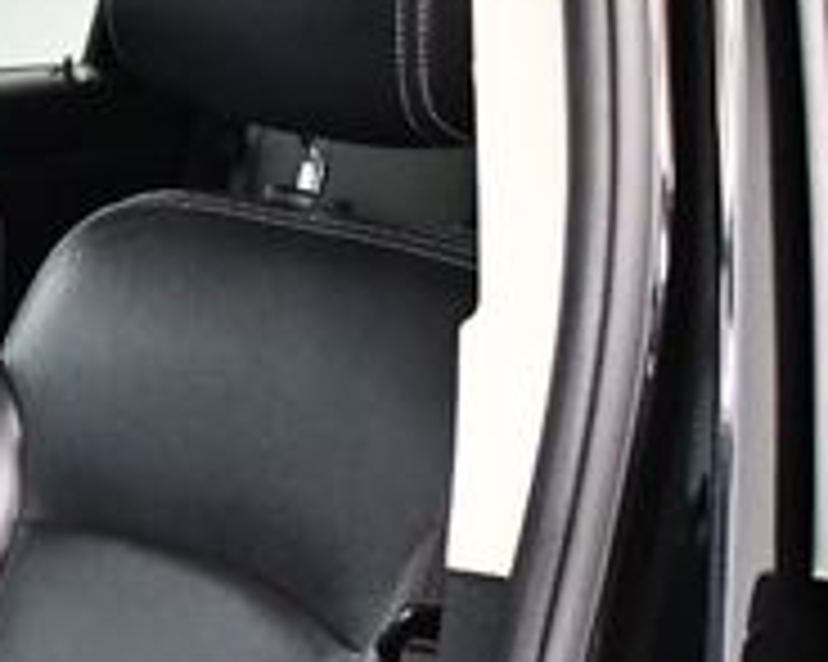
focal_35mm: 118
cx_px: -351
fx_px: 2890
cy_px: 826
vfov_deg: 12.7
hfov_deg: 15.3
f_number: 3.5
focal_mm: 18
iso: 3600
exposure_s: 1/60
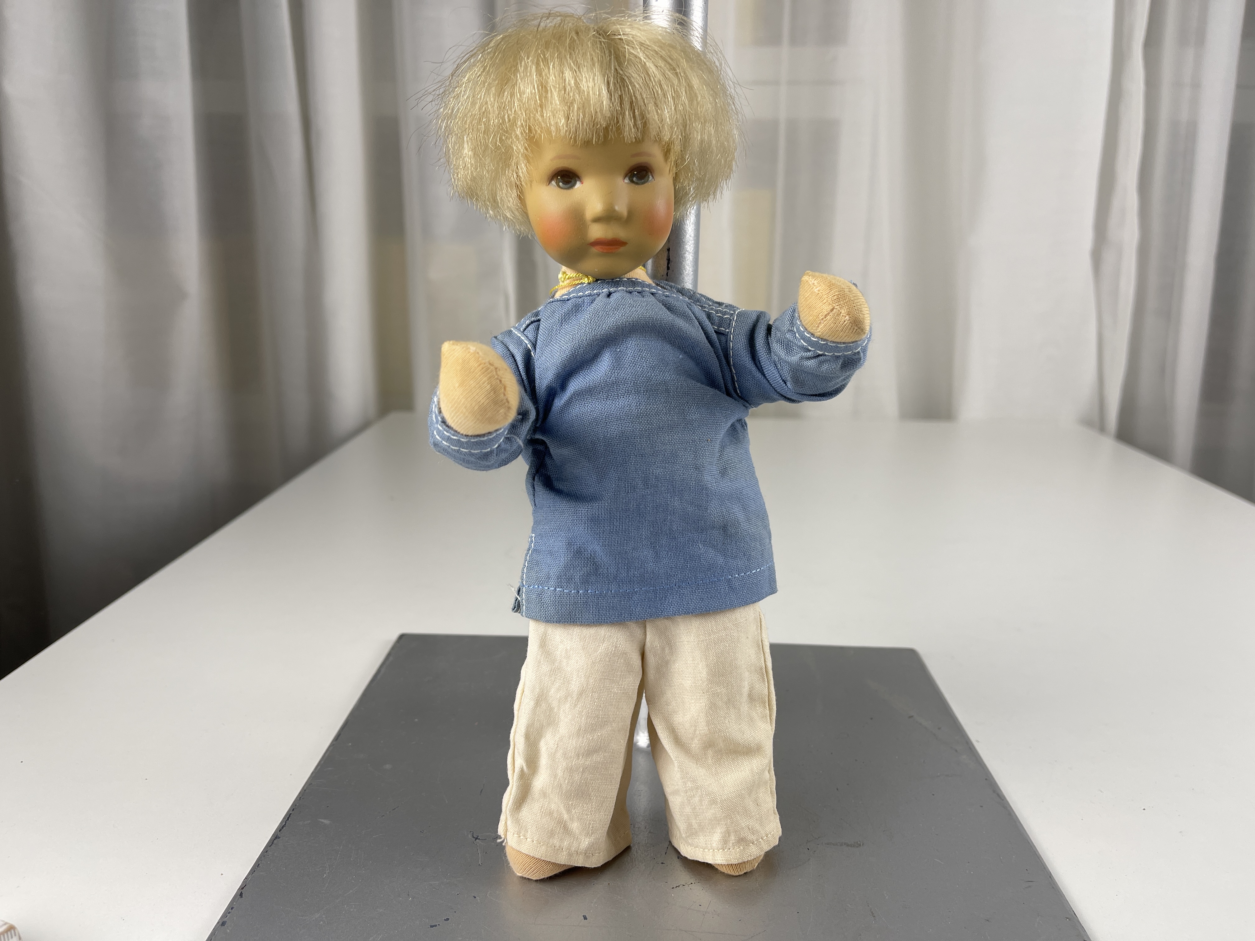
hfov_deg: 69.4
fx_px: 906
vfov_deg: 54.9
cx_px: 628
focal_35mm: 25
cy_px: 470
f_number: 1.6
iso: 32
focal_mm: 5.1
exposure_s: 1/141
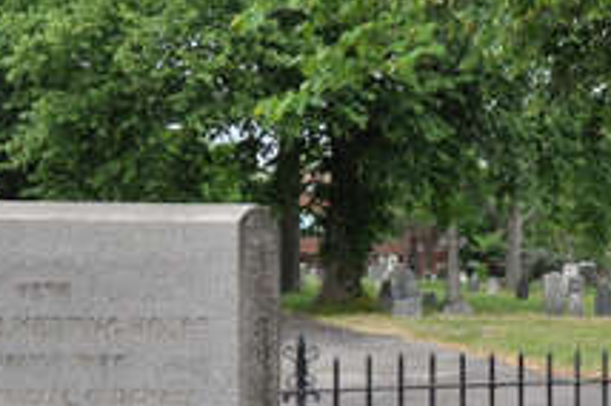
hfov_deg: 33.0
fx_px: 949
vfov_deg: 23.9
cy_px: 302
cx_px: 597
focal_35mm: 56
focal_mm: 10
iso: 400
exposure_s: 1/320
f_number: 8
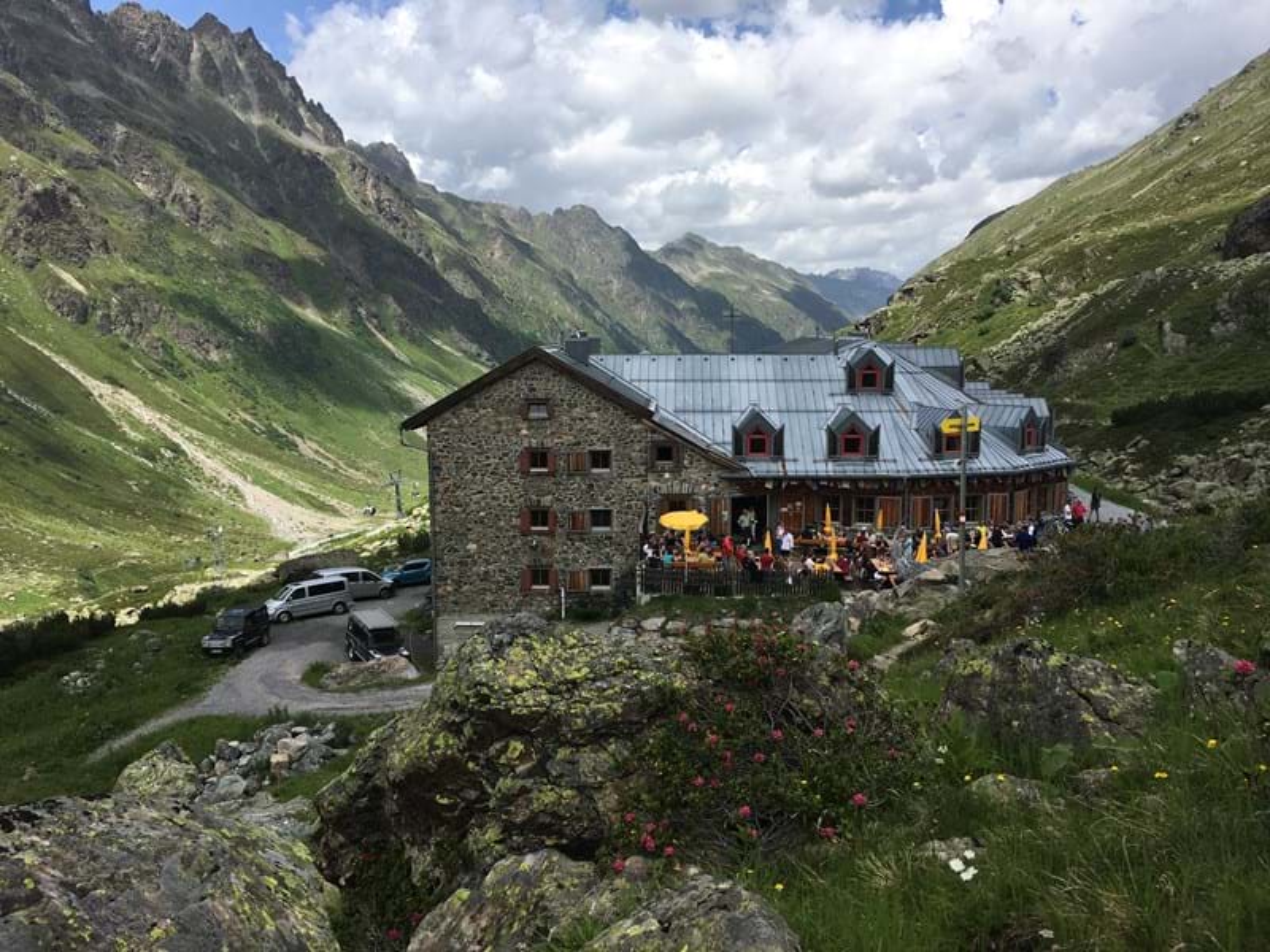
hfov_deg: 61.7
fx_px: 1064
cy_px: 476
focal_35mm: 29
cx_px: 635
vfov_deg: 48.2
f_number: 2.2
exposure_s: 1/1603
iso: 25
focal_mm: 4.15
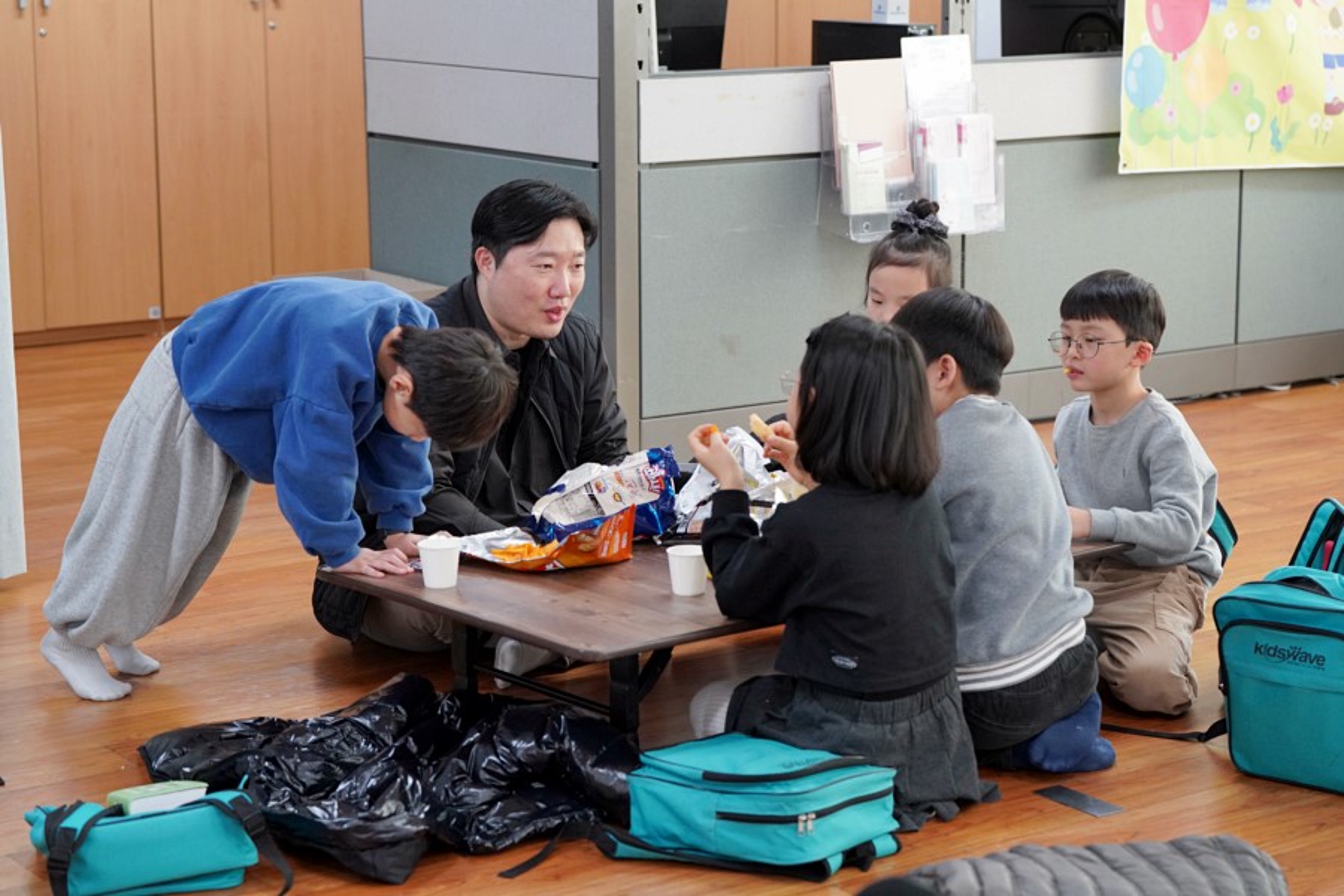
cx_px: 672
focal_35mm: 72
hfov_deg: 28.1
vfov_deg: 18.9
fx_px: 2688
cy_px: 448
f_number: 4
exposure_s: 1/160
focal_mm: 72
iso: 2500
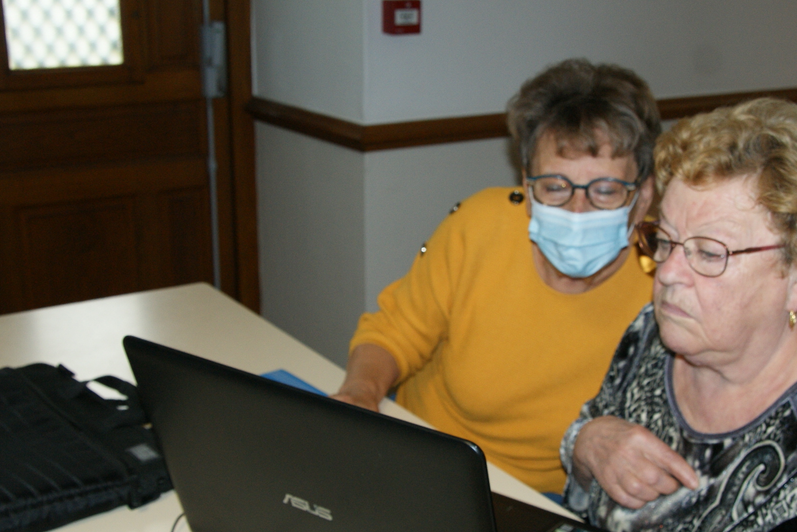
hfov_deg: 41.8
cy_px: 289
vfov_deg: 28.6
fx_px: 1040
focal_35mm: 47
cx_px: 466
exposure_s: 1/60
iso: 400
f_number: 5.6
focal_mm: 22
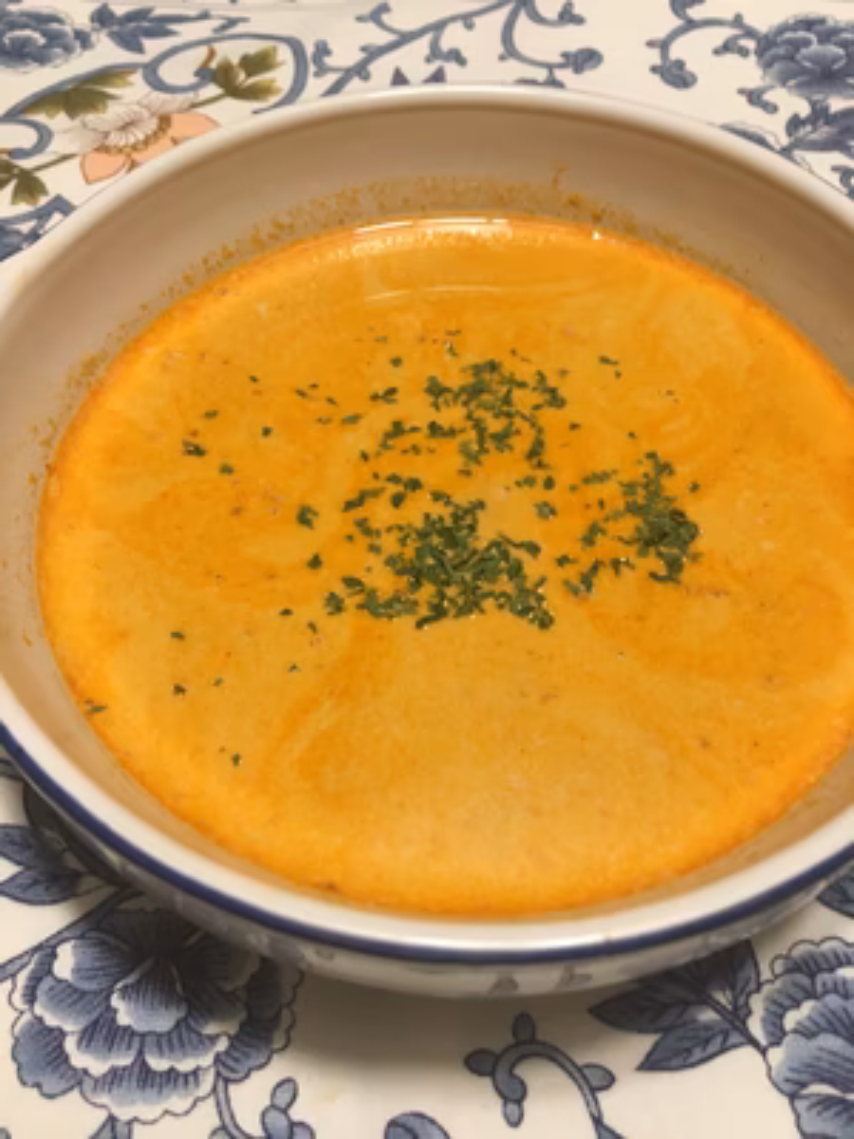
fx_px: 954
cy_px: 570
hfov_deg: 48.2
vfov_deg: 61.7
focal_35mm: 29
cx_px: 427
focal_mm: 4.15
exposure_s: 1/30
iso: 64
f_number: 2.2
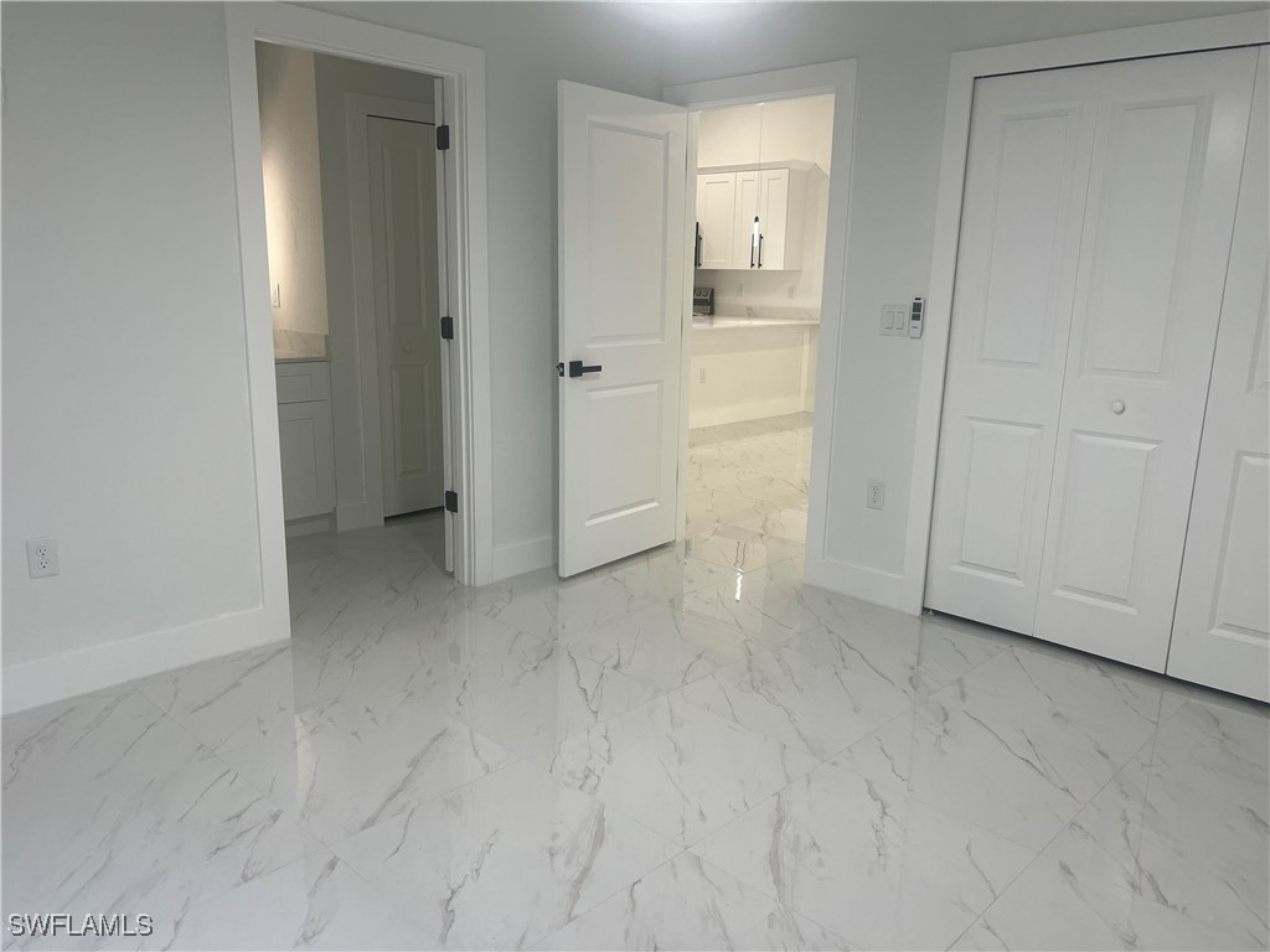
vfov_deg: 53.1
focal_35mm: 26
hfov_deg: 67.3
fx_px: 954
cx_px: 635
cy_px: 476
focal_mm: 5.7
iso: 80
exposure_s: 1/121
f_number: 1.5
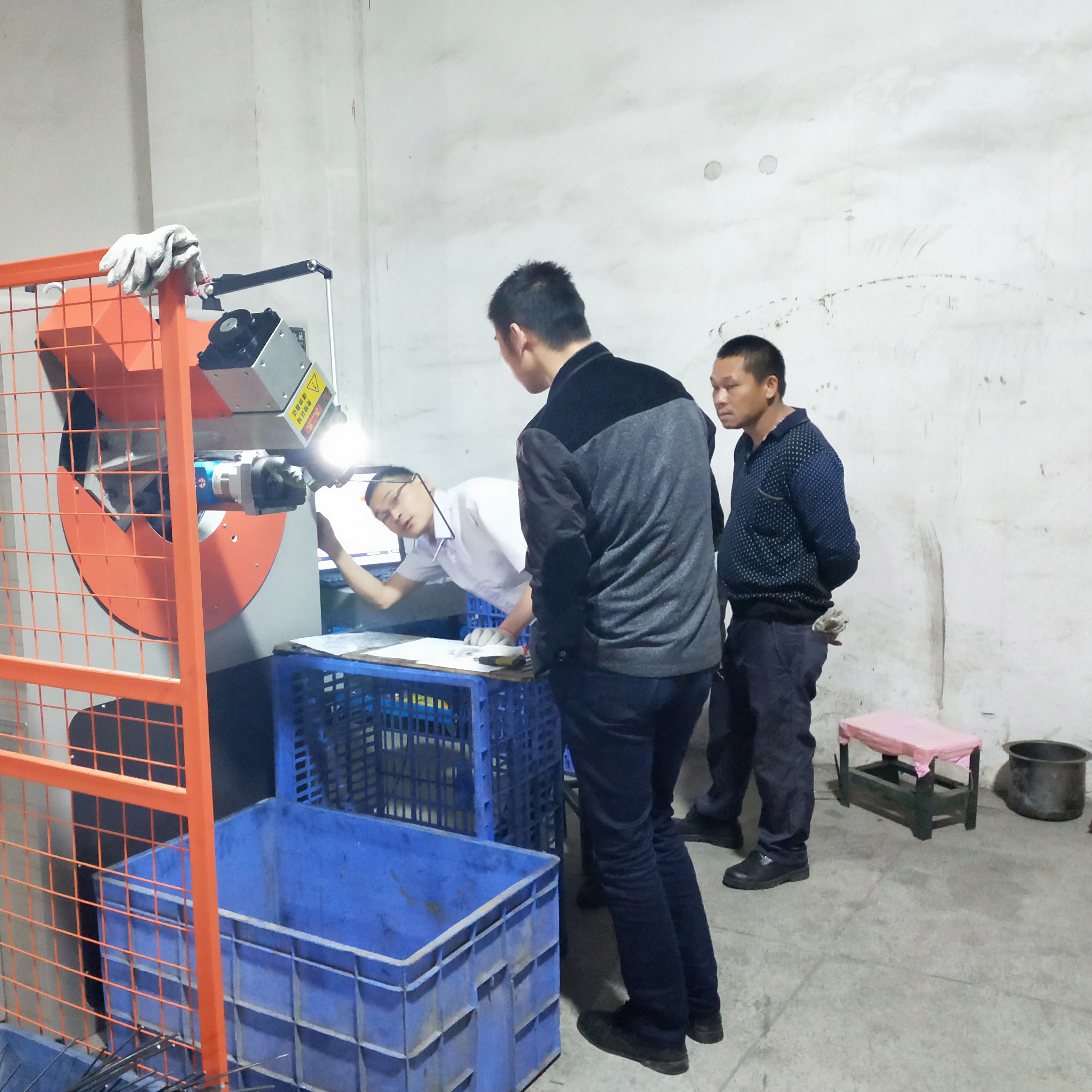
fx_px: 999
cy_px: 558
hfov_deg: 56.1
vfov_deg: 57.3
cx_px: 362
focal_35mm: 28
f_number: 1.7
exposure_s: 1/33
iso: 340
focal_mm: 3.99
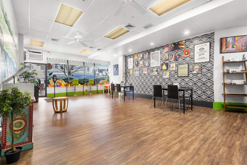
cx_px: 124
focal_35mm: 16
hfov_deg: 96.7
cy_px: 82
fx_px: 110
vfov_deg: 73.8
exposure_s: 2.5
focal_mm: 16
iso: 500
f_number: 18
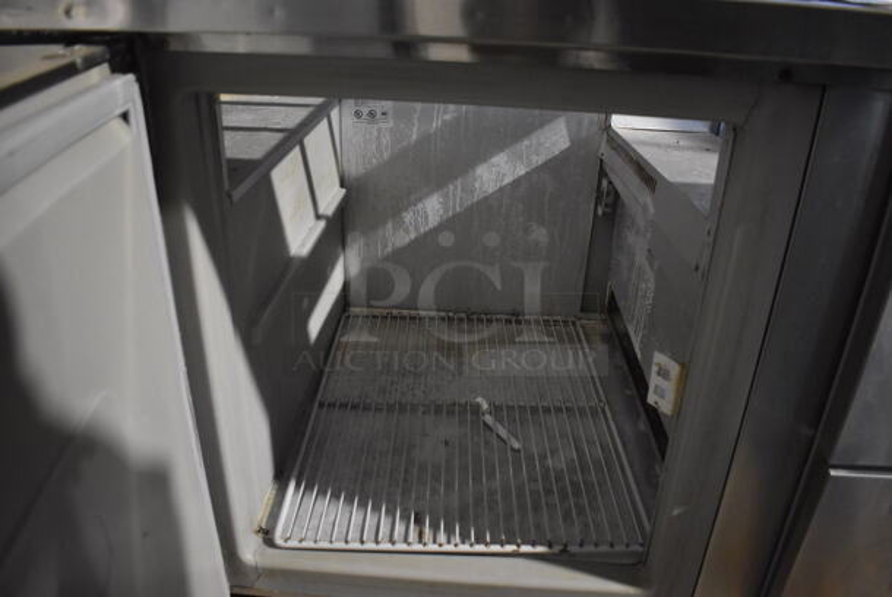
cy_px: 298
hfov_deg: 67.3
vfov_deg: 48.0
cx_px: 446
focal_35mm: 27
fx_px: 670
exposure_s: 1/30
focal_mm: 18
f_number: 3.5
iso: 3200
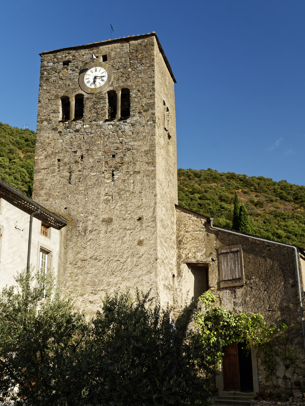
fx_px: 517
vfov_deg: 42.9
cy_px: 203
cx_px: 152
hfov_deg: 32.9
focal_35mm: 44
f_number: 13
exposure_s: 1/30
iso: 100
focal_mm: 22
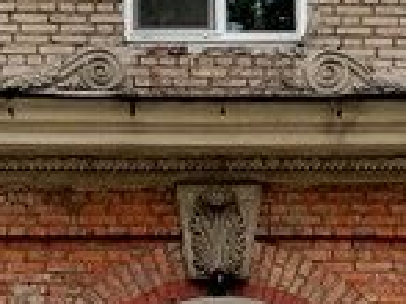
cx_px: 202
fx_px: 1512
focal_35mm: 129
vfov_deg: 11.2
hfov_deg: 15.3
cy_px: 380
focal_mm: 4.04
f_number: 2
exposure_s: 1/117
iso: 50
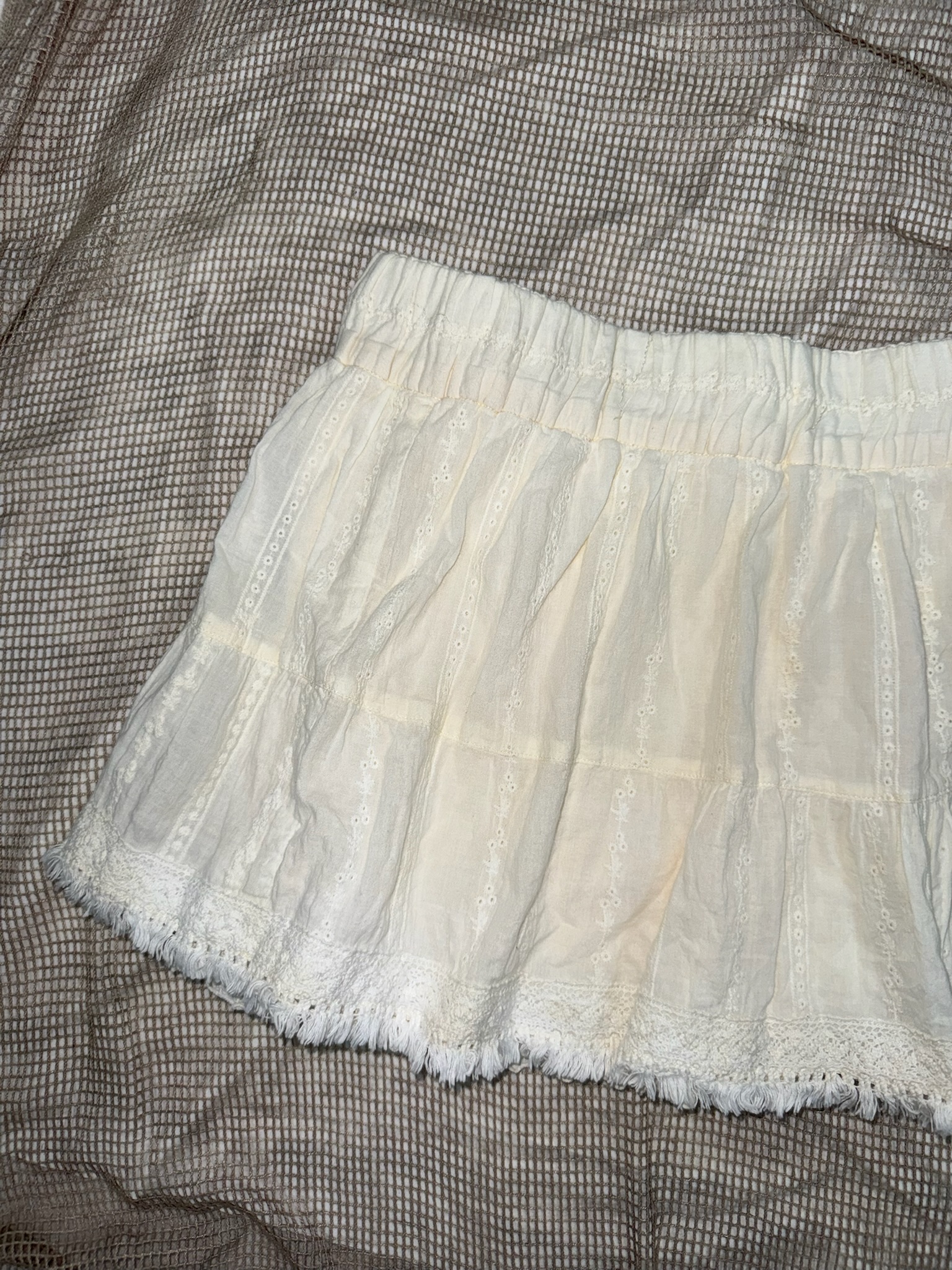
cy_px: 635
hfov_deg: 56.8
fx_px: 880
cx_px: 476
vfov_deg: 71.6
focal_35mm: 24
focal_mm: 6.76
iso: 50
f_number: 1.78
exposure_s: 1/73
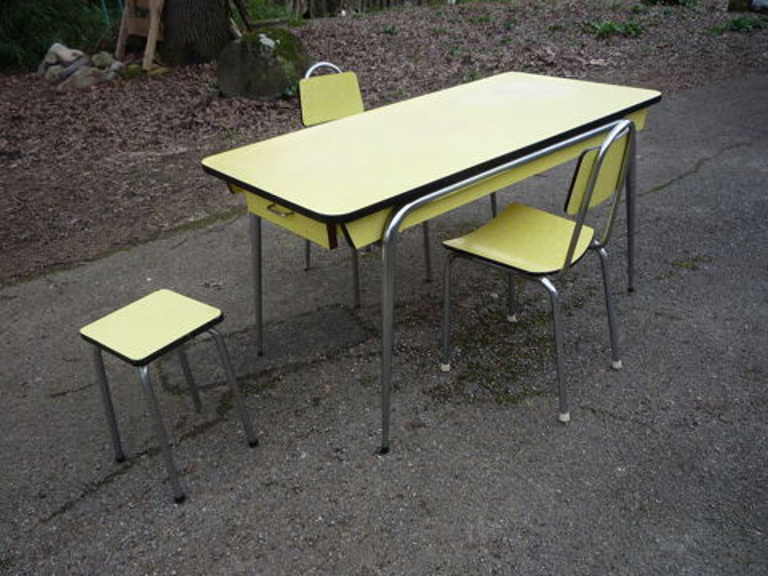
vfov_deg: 46.8
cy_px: 288
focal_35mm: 30
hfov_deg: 60.0
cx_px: 384
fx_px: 666
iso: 100
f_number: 3.5
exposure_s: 1/100
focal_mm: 5.2
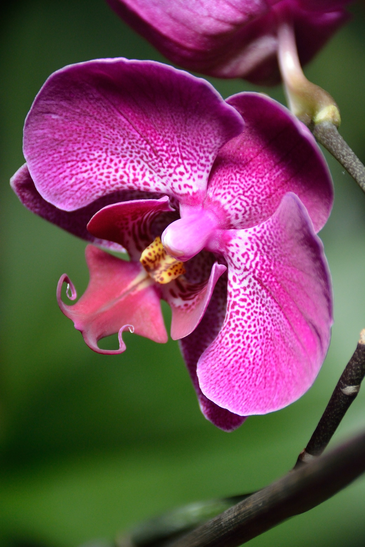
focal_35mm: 450
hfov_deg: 3.1
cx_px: 182
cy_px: 274
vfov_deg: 4.6
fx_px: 6843
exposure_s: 1/1250
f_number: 6.3
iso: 1600
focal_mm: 300
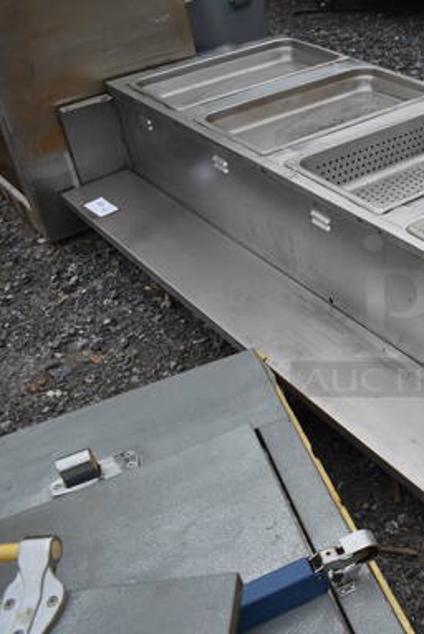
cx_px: 475
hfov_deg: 28.2
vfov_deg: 45.4
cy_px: 310
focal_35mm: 43
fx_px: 758
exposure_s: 1/125
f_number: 5.6
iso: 200
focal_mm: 18
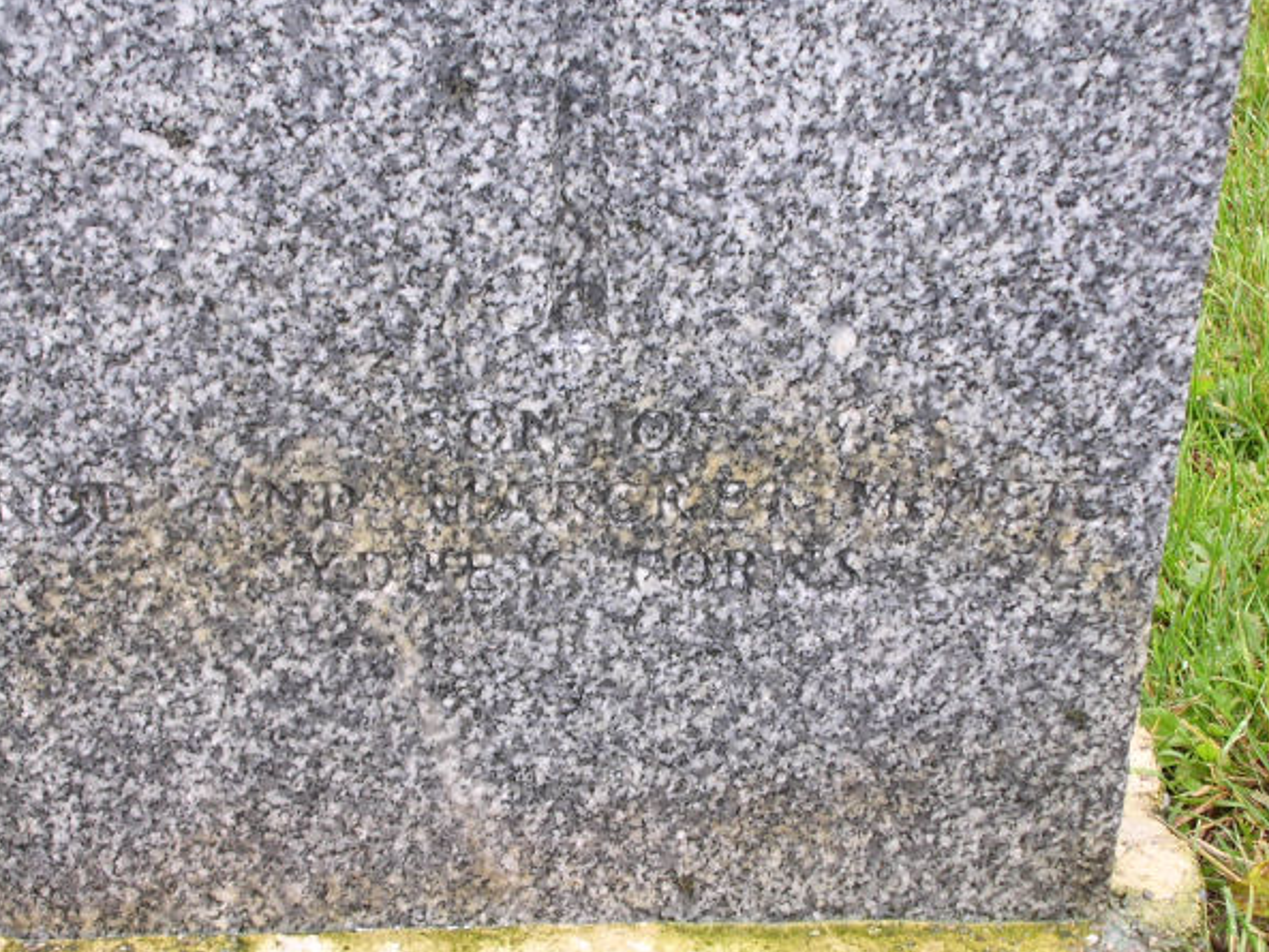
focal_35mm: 82
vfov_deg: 18.0
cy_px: 477
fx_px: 3007
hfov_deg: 23.8
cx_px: 636
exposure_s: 1/37.4
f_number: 4
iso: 100
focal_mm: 12.3
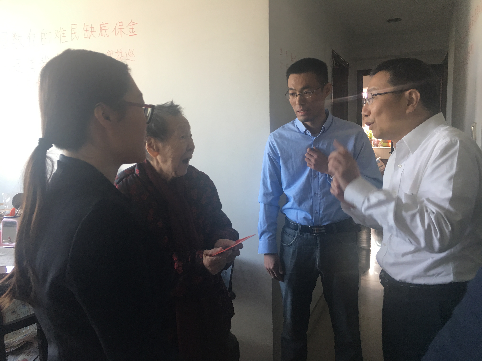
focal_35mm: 29
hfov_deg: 61.7
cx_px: 241
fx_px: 404
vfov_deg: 48.2
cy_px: 180
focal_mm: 4.15
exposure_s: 1/17
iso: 32
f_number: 2.2
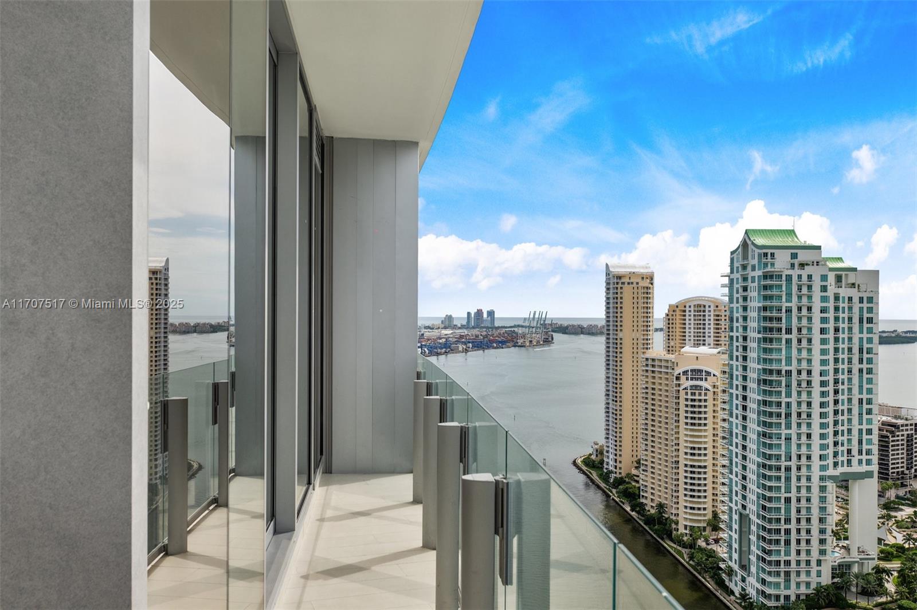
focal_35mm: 27
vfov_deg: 47.9
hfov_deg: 67.4
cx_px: 458
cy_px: 305
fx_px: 687
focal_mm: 18
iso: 320
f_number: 7.1
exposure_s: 1/1250
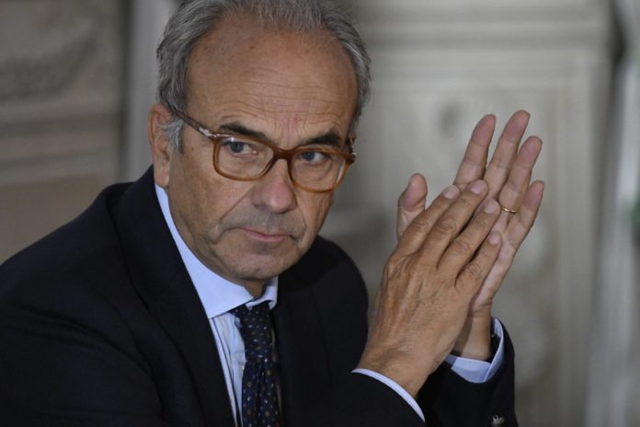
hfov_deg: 7.8
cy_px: 214
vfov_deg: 5.2
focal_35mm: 262
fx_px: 4666
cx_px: 320
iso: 6400
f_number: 4
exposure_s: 1/160
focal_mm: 175
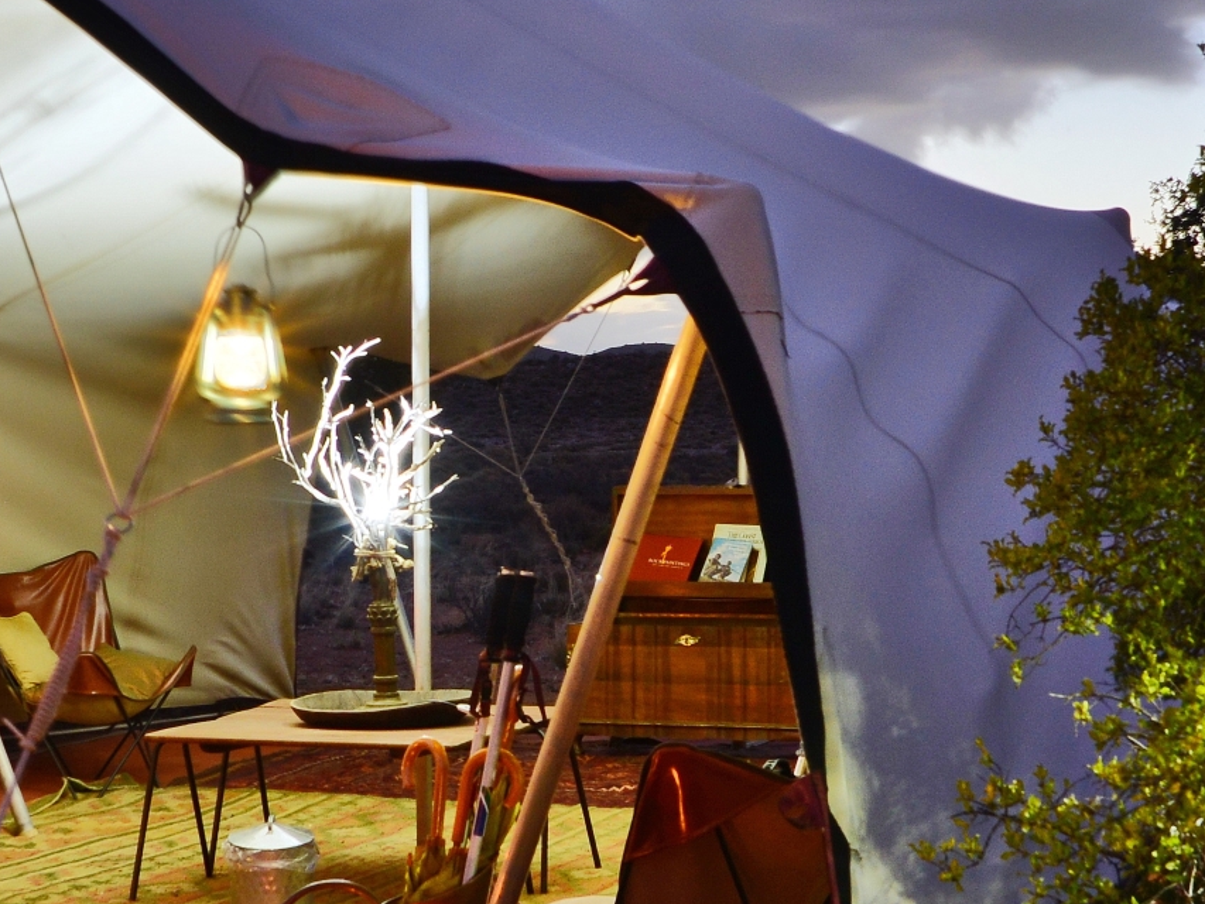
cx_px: 550
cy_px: 518
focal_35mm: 83
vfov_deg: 17.8
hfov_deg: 23.5
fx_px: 2890
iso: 250
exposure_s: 8
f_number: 7.1
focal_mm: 20
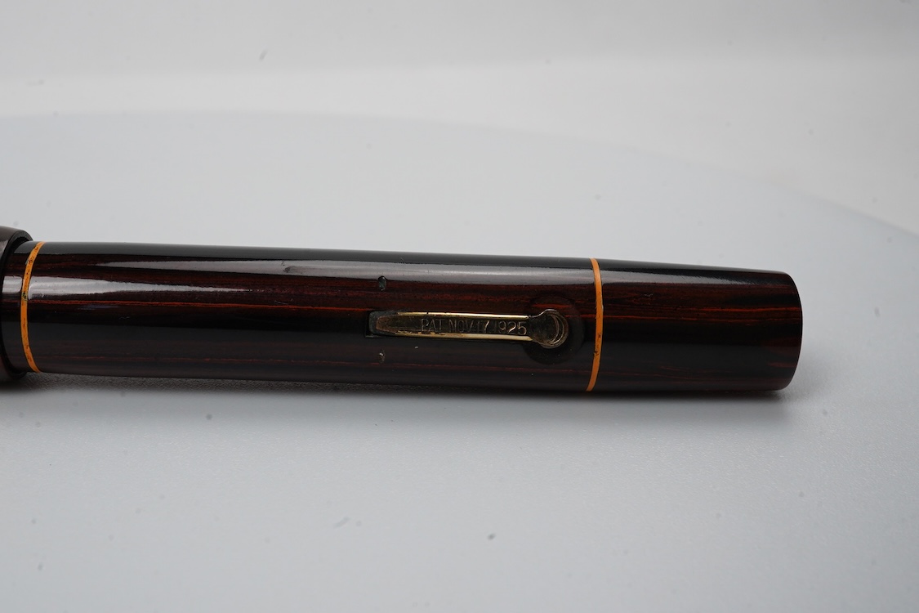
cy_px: 306
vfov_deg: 29.9
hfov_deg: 43.6
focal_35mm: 45
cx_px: 460
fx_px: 1149
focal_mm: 30
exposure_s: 1/100
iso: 800
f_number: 20
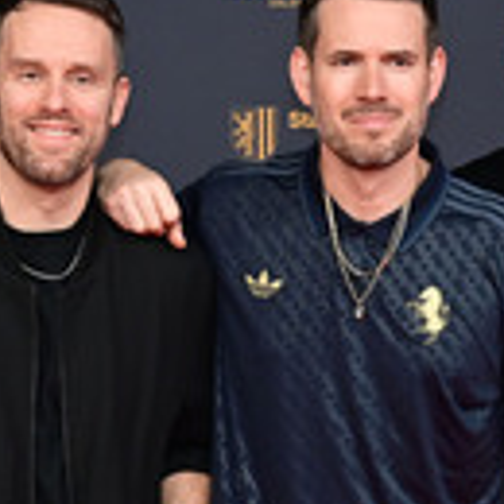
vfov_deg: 11.3
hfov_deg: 11.4
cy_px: 461
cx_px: 130
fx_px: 2520
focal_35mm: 153
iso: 2000
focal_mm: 52
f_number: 4.5
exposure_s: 1/200
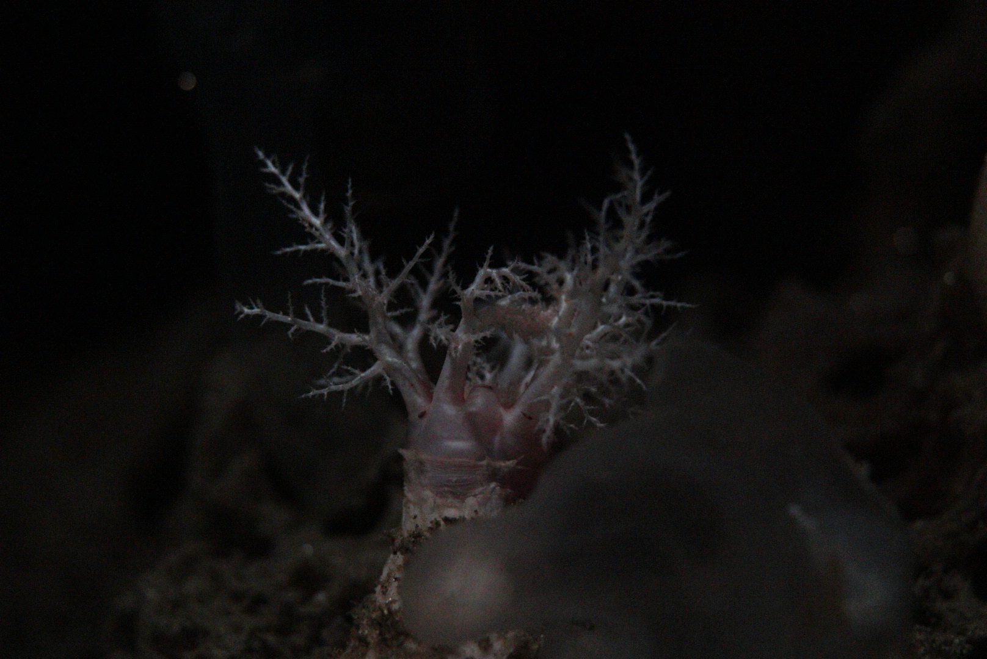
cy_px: 330
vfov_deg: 10.2
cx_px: 494
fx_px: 3704
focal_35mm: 135
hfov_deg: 15.2
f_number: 2.8
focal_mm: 90
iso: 6400
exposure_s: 1/161
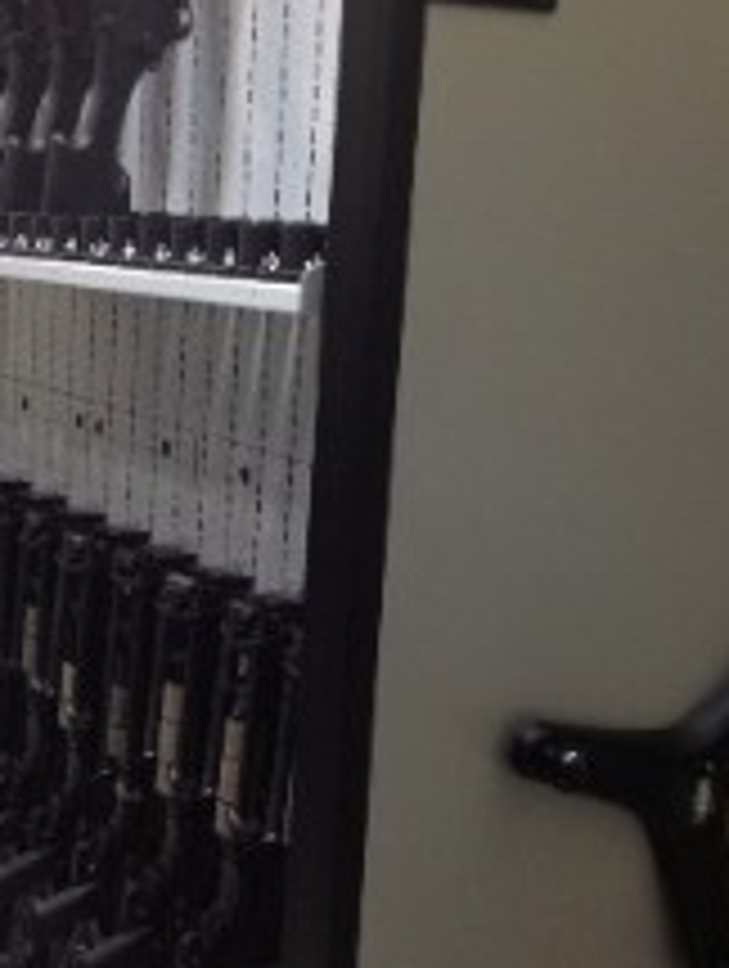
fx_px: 1820
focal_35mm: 65
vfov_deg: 29.8
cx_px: 122
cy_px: 536
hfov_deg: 22.3
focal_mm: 4.28
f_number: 2.4
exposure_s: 1/20
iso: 100
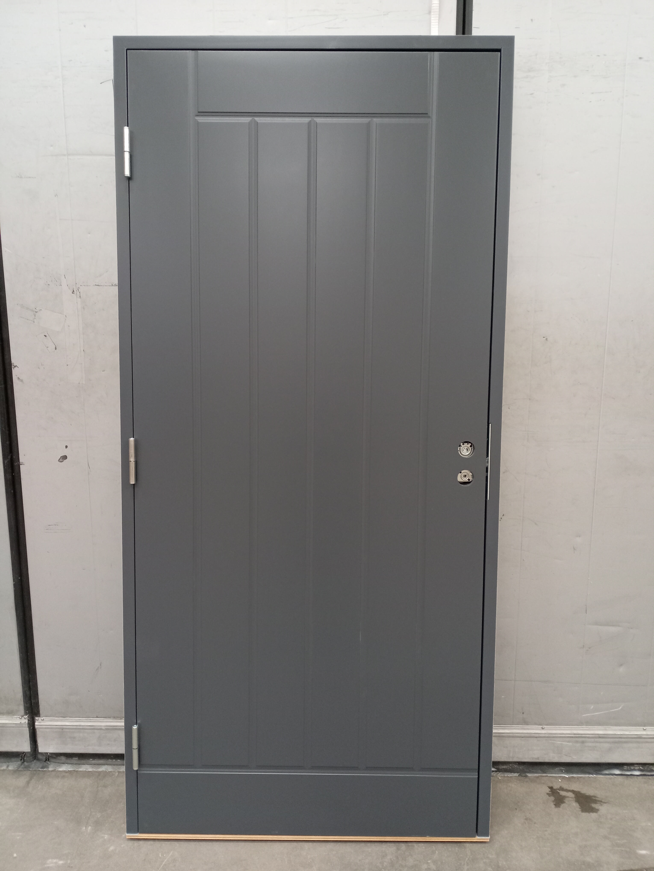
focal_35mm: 27
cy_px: 436
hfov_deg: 51.4
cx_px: 327
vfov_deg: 65.3
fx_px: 680
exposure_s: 1/20
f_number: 1.8
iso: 1518
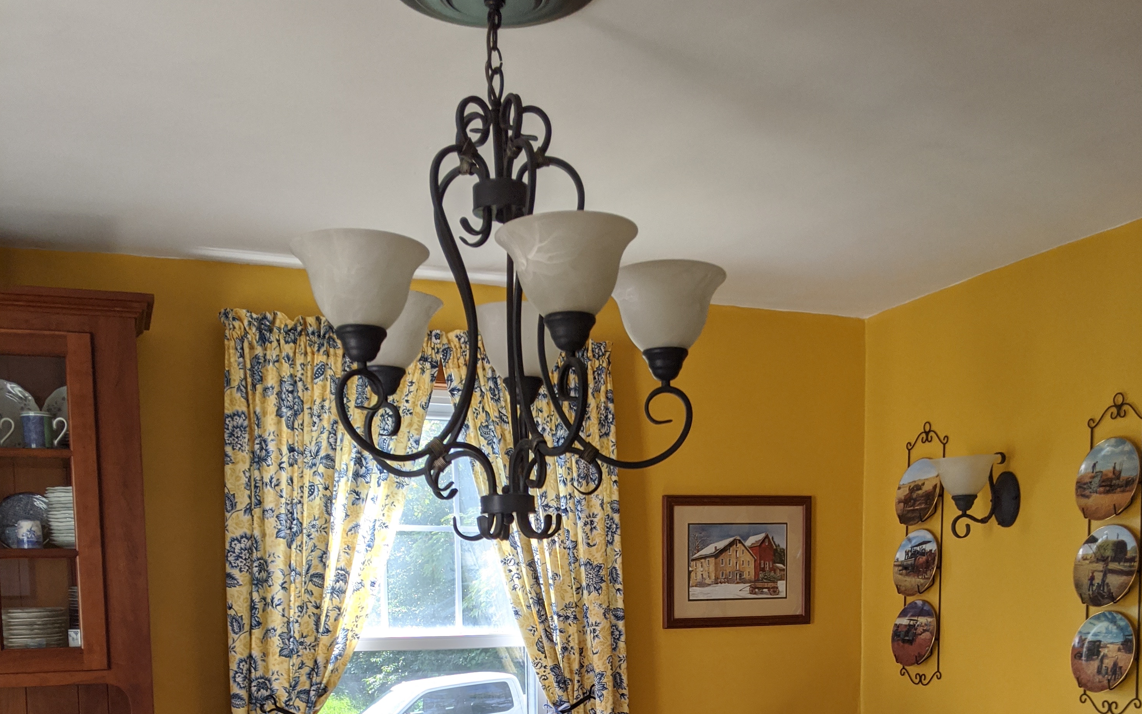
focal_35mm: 39
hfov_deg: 50.4
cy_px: 690
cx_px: 575
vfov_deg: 30.7
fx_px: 1214
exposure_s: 1/510
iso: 100
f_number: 1.8
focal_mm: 4.44
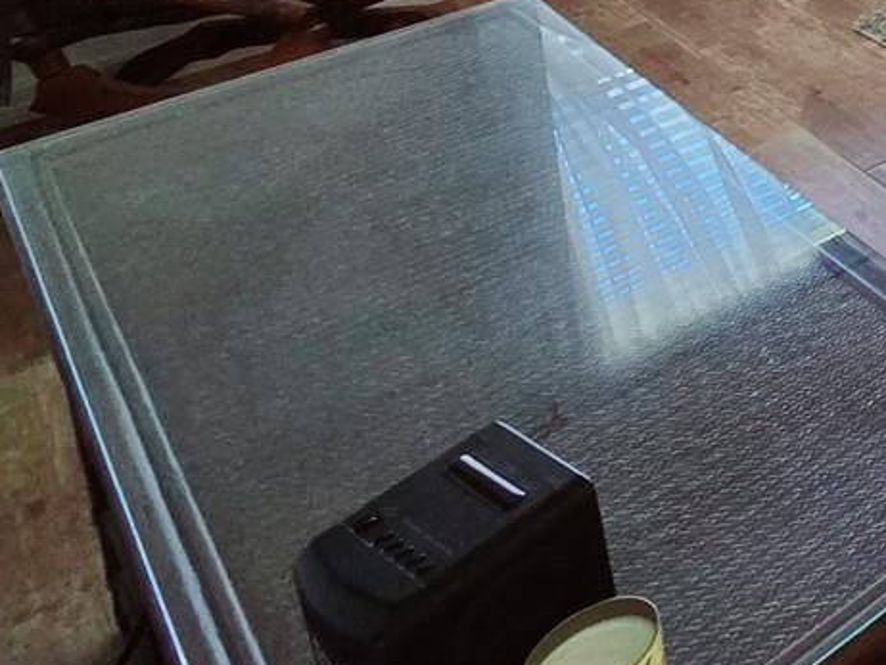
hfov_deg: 24.0
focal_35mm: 45
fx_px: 1152
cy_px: -351
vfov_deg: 24.5
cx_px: 1519
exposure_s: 1/60.2
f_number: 2.2
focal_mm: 2.2
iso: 100
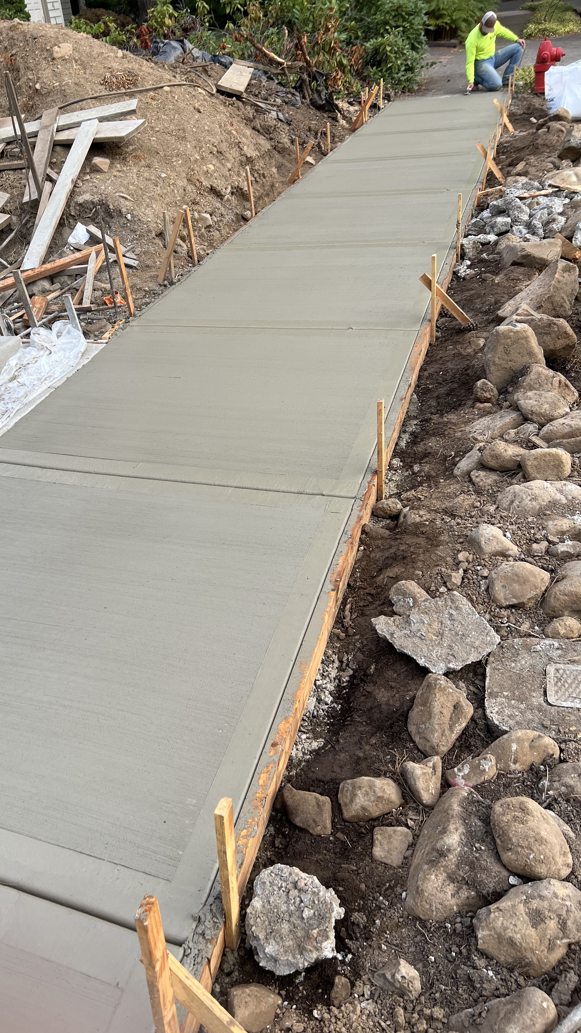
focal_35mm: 29
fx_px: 794
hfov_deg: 39.7
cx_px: 189
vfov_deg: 66.1
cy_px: 513
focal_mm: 5.7
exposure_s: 1/526
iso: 50
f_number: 1.5
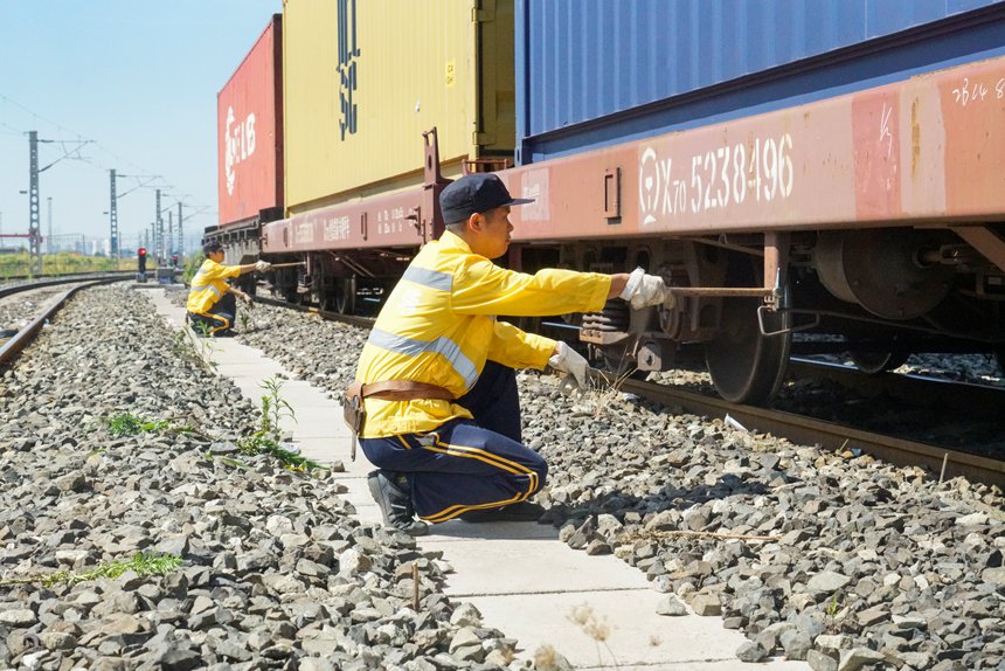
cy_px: 336
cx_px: 502
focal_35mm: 61
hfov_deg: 32.9
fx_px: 1703
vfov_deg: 22.3
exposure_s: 1/8000
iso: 12800
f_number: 9
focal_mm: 61
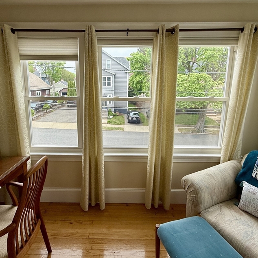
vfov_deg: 74.4
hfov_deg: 74.7
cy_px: 111
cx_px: 118
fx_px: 169
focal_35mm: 20
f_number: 2.2
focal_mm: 2.22
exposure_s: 1/400
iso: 64
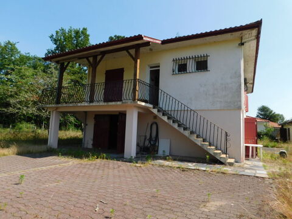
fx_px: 194
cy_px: 110
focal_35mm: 23
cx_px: 146
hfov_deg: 73.9
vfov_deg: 58.9
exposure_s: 1/1250
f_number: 3
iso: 125
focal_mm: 4
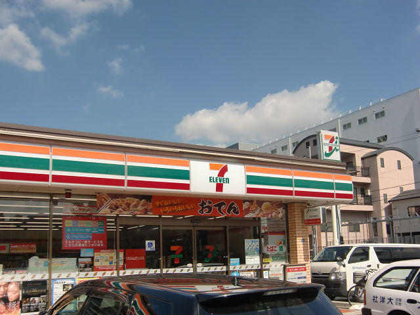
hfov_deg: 54.0
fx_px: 413
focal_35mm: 34
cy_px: 158
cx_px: 210
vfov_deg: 41.8
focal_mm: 6.1
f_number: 8.4
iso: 64
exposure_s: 1/200
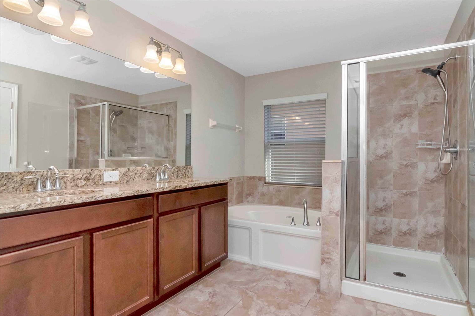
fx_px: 251
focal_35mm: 19
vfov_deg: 64.5
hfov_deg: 86.8
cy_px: 165
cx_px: 250
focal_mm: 12
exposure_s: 1/200
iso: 1000
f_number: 14
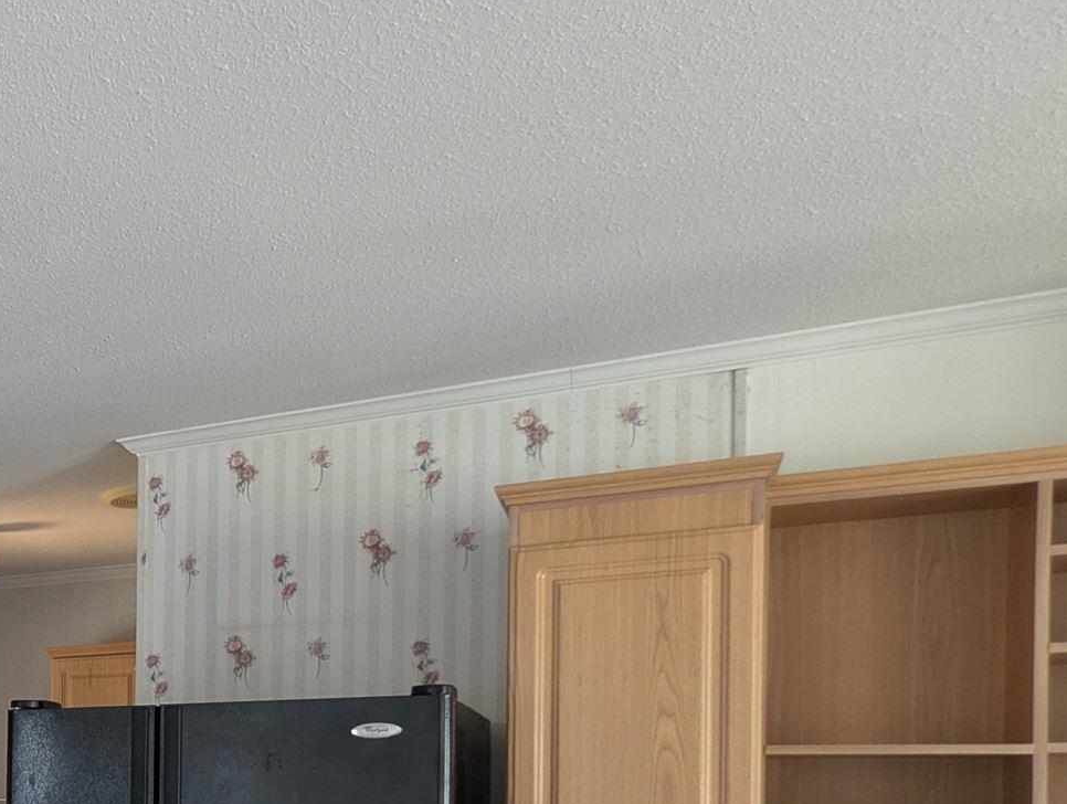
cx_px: -339
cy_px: 801
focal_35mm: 38
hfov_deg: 34.0
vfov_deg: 34.5
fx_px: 1173
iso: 80
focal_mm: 2.02
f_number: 1.7
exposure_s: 1/15
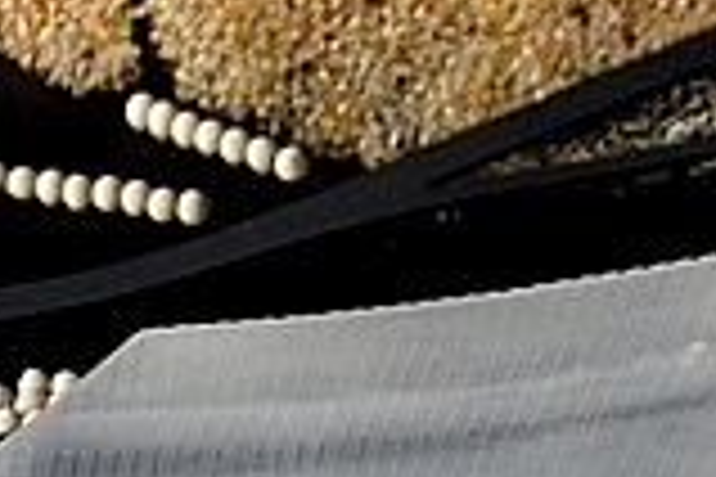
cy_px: 1224
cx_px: 630
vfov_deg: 4.2
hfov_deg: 6.4
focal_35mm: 320
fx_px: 6364
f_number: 4.2
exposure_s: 1/1600
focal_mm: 34
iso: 1600
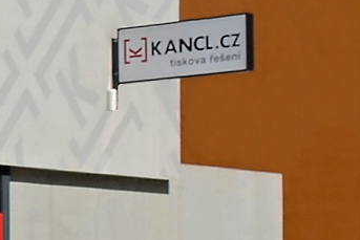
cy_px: 28
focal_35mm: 151
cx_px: -612
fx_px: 1511
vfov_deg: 9.1
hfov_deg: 10.7
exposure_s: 1/500
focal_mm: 18
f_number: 8
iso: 100
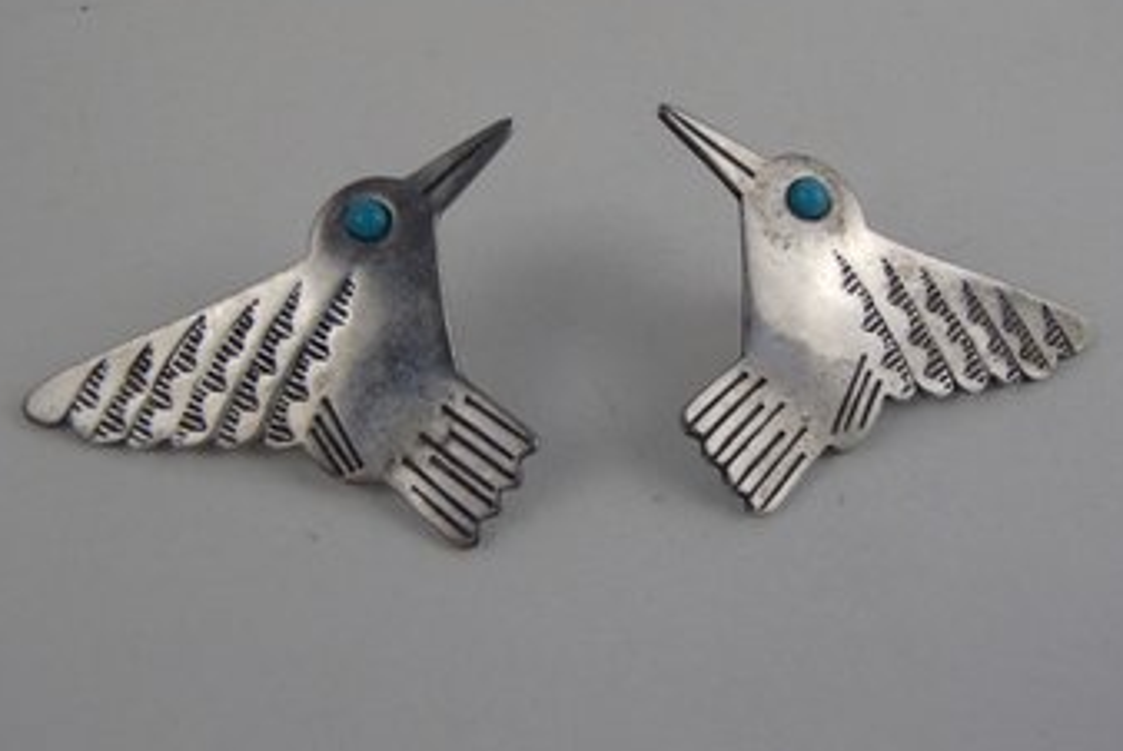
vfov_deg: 34.2
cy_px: 327
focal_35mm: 39
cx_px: 563
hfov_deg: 49.5
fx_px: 1218
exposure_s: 1/160
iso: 160
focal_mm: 6.64
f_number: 4.7
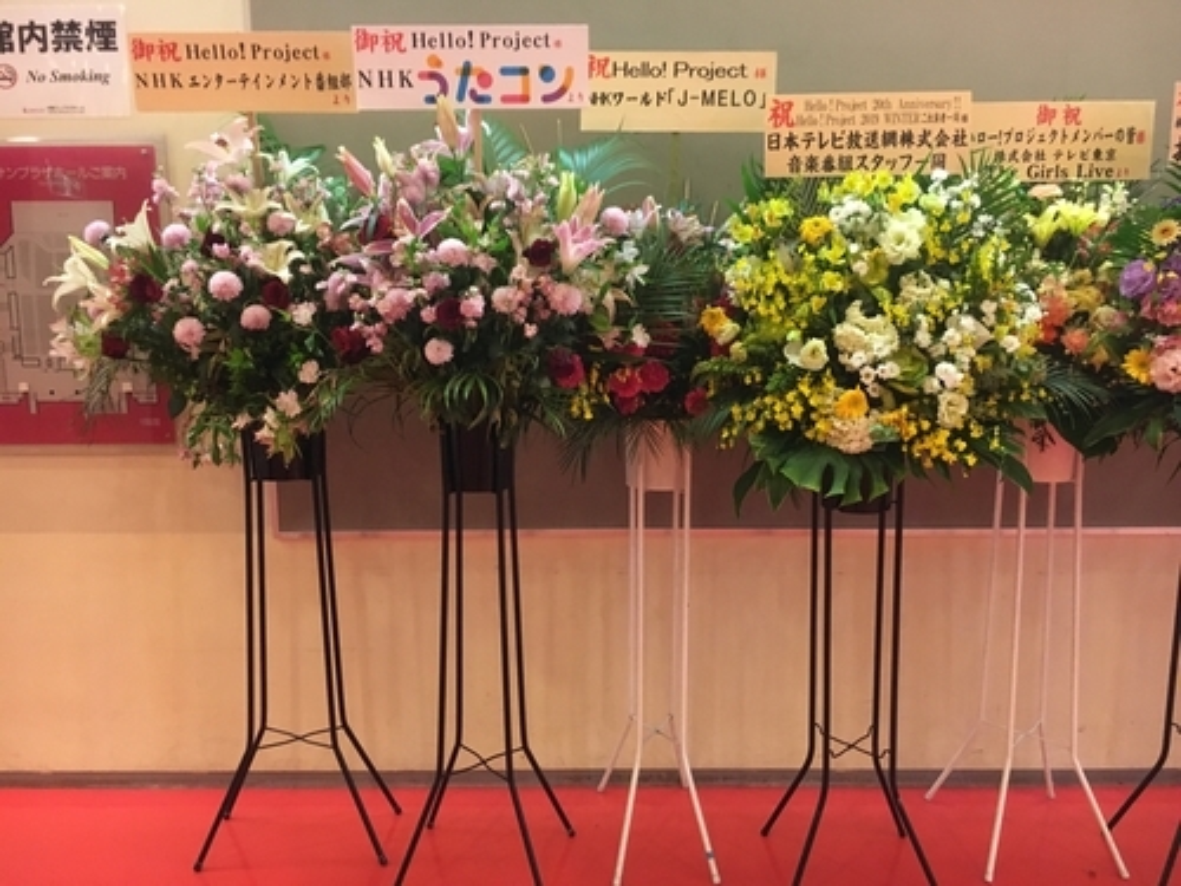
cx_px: 590
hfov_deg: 61.7
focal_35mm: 29
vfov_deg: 48.2
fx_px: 989
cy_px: 443
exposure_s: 1/15
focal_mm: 4.15
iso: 200
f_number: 2.2
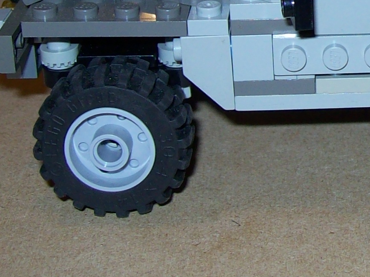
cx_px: 409
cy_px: -15
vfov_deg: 12.4
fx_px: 1261
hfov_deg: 16.2
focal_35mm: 118
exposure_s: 1/64
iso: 80
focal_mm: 6
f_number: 2.7
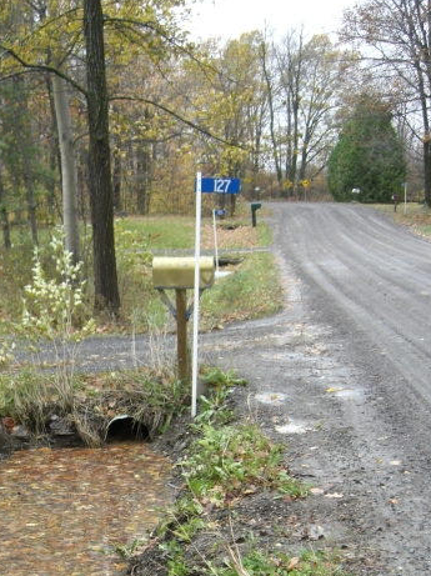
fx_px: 1097
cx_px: 69
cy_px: 494
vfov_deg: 28.5
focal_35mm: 66
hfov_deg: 21.9
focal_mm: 7.9
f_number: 2.8
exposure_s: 1/250
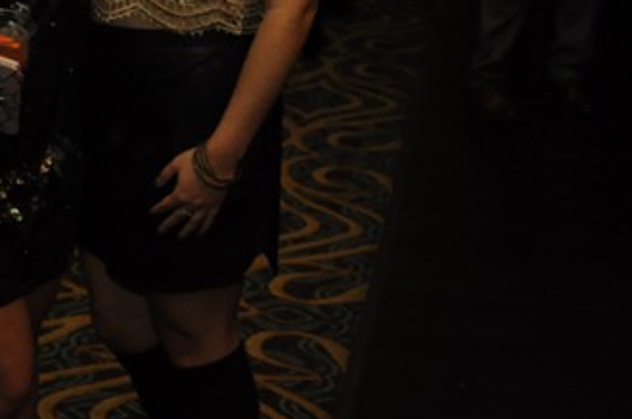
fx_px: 1674
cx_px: -59
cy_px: -36
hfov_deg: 20.4
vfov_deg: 14.0
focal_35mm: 96
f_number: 5.6
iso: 800
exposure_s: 1/60
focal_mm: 21
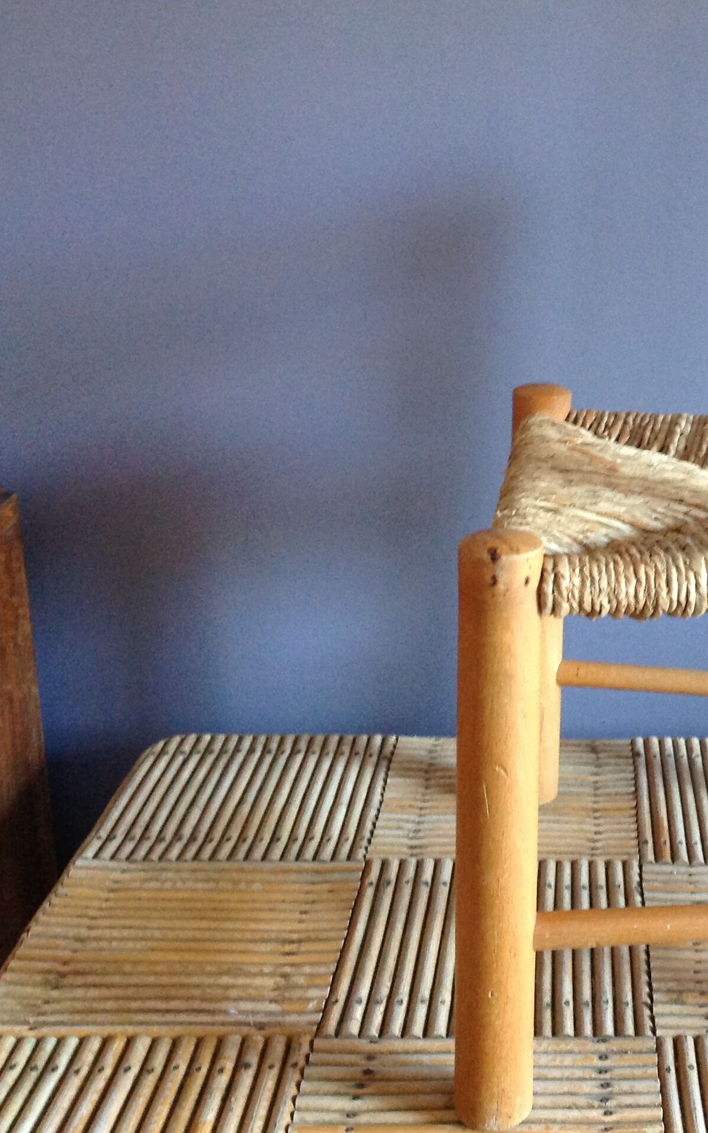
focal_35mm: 50
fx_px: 1544
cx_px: 666
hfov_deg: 24.9
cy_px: 566
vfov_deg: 40.3
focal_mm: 4.28
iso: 250
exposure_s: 1/15
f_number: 2.4
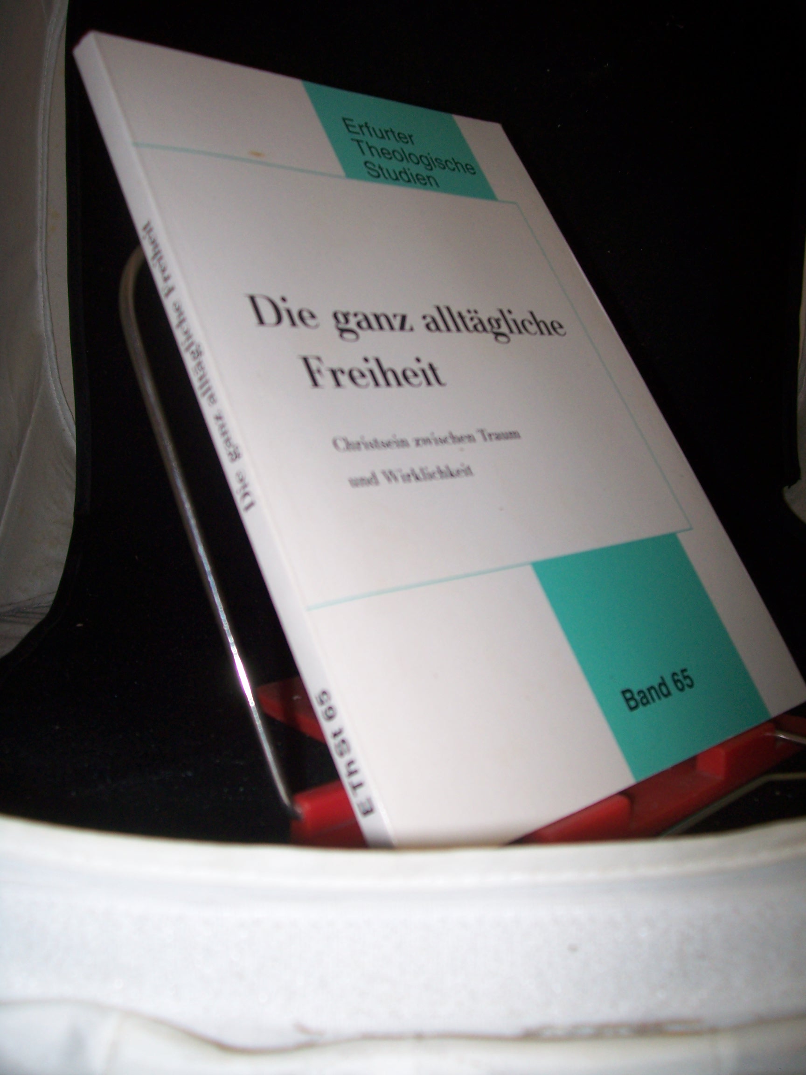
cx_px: 403
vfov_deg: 54.0
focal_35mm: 34
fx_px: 1056
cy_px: 538
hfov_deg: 41.8
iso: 80
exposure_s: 1/60
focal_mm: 5.6
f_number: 2.7
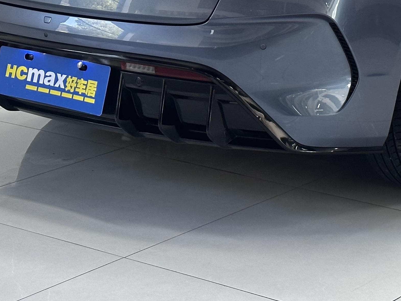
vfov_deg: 11.7
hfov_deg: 15.7
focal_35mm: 124
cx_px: 360
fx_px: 1437
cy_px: -58
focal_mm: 6.86
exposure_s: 1/88
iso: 80
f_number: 1.78
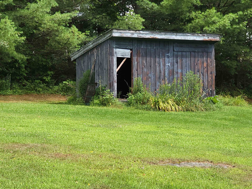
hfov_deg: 36.8
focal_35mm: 52
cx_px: 126
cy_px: 94
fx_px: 379
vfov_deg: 28.0
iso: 25
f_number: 2.4
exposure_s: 1/631
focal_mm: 6
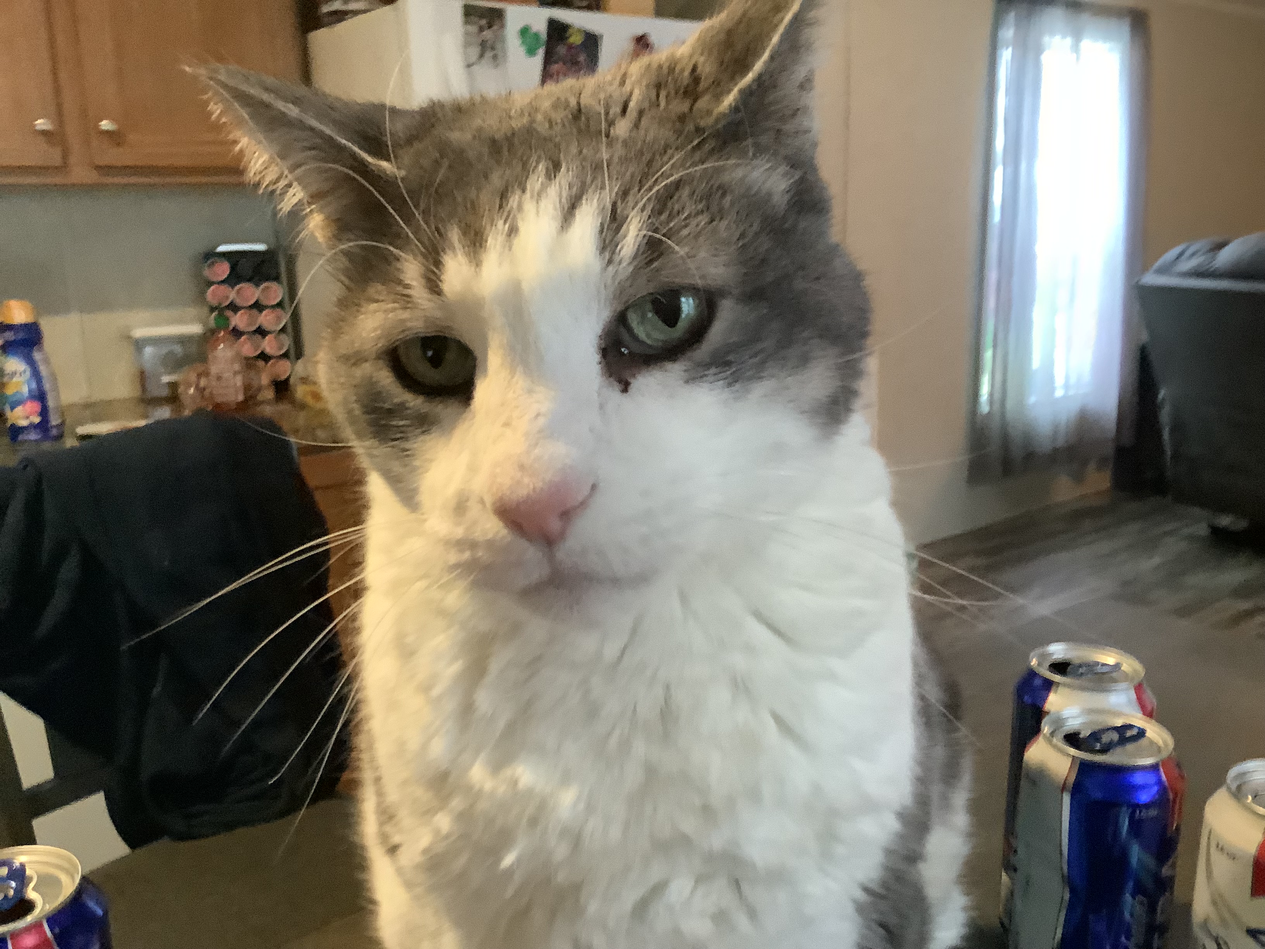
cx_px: 632
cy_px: 474
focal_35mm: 31
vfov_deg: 45.4
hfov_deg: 58.4
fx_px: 1133
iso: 400
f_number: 2.4
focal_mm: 3.3
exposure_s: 1/30
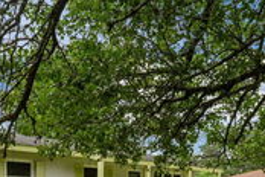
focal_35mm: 53
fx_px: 390
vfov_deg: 23.8
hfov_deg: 37.3
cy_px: 199
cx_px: 97
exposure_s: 1/100
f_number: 10
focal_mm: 18
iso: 640
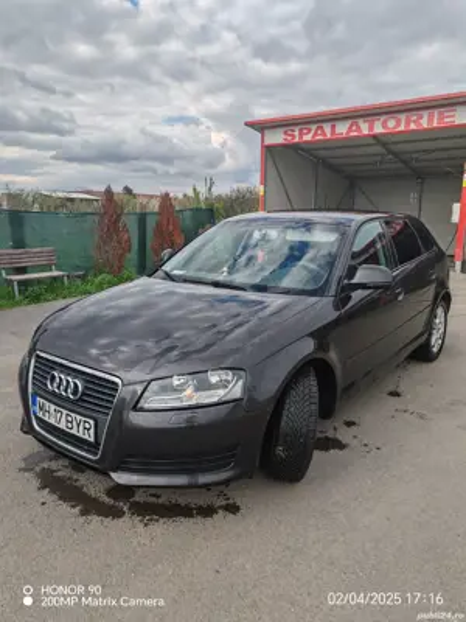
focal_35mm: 27
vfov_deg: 65.3
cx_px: 233
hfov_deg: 51.4
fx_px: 485
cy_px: 311
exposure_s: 1/380
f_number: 1.9
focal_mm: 6.12
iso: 50
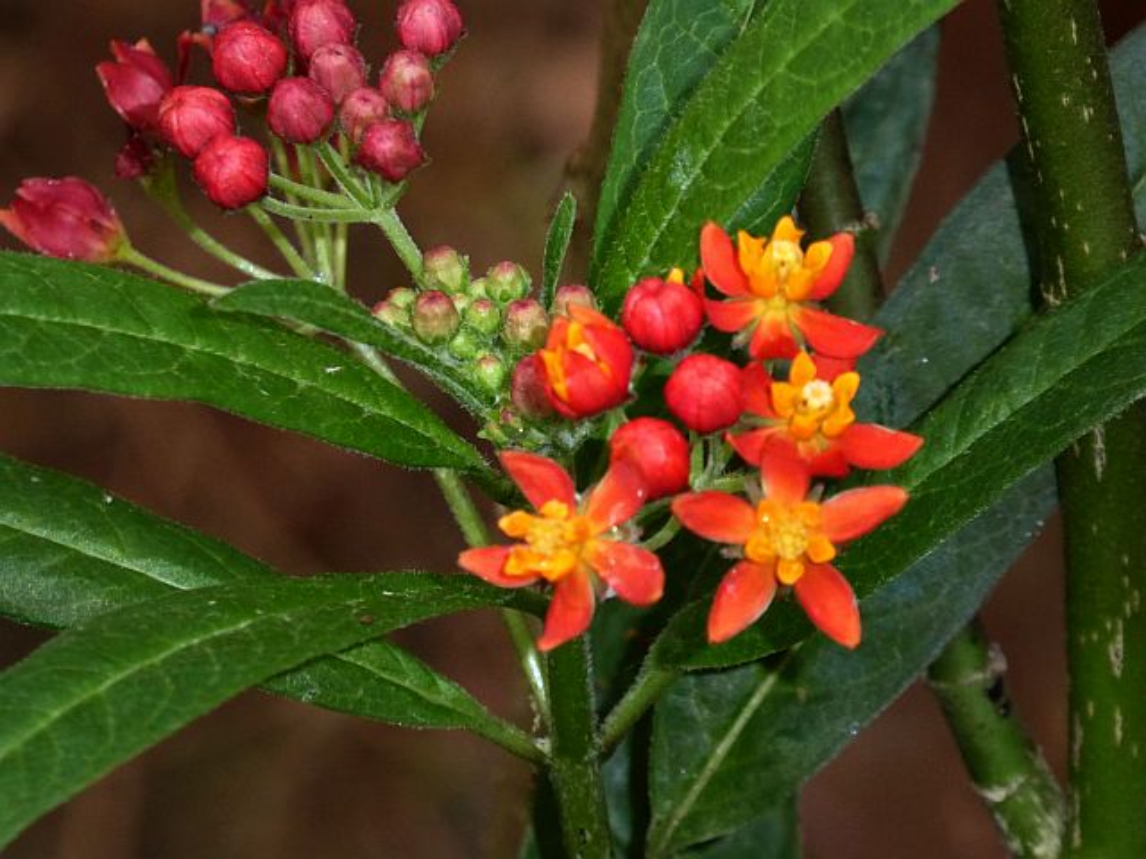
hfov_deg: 6.0
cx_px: 573
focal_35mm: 333
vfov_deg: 4.5
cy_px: 430
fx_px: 11024
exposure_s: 1/100
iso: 800
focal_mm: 53.8
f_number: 5.8
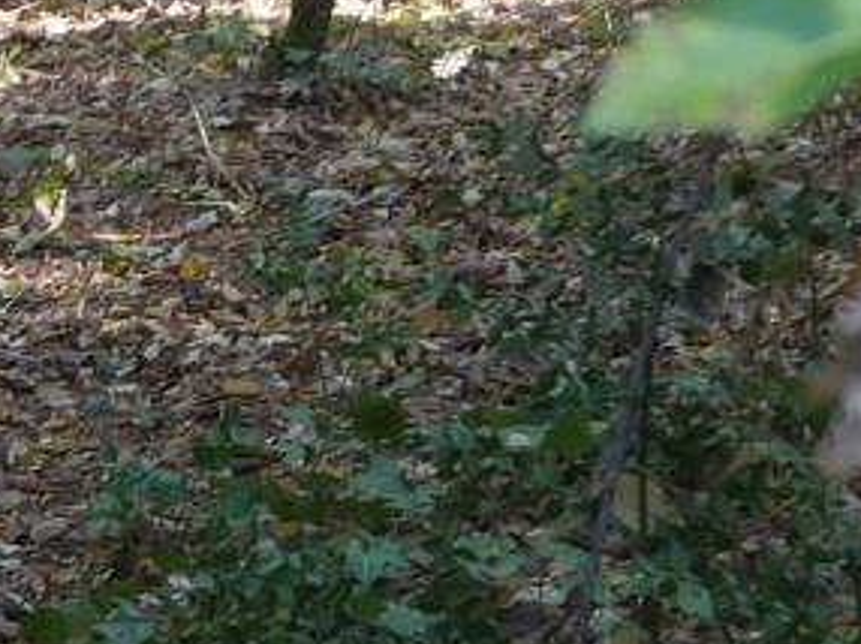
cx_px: -650
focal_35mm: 336
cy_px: -551
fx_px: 8350
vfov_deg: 4.4
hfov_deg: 5.8
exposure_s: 1/60
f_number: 4.5
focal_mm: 25
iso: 500
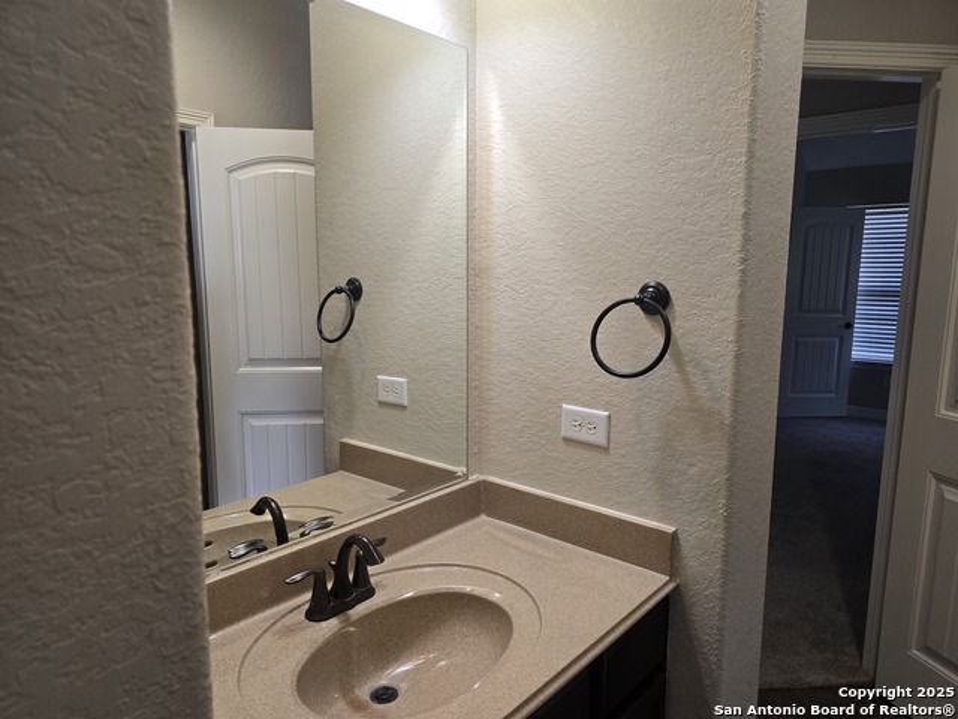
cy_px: 360
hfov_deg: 73.9
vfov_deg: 58.9
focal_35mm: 23
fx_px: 637
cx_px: 479
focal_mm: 6.3
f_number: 1.7
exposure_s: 1/120
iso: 200
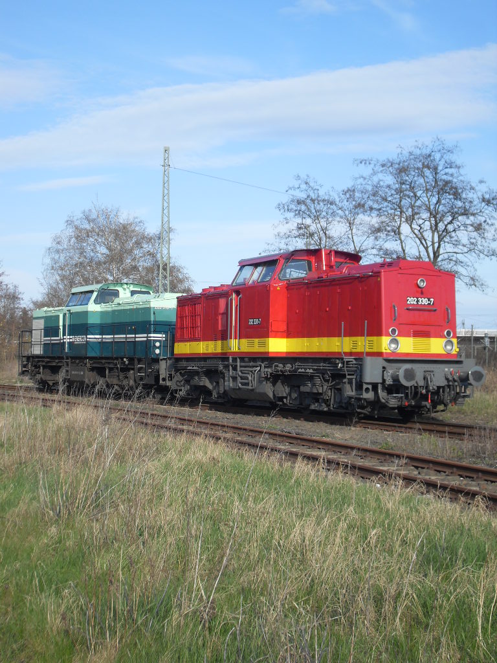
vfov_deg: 32.7
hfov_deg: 24.8
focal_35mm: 59
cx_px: 248
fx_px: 1129
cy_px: 332
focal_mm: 10.1
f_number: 9.1
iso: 80
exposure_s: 1/90
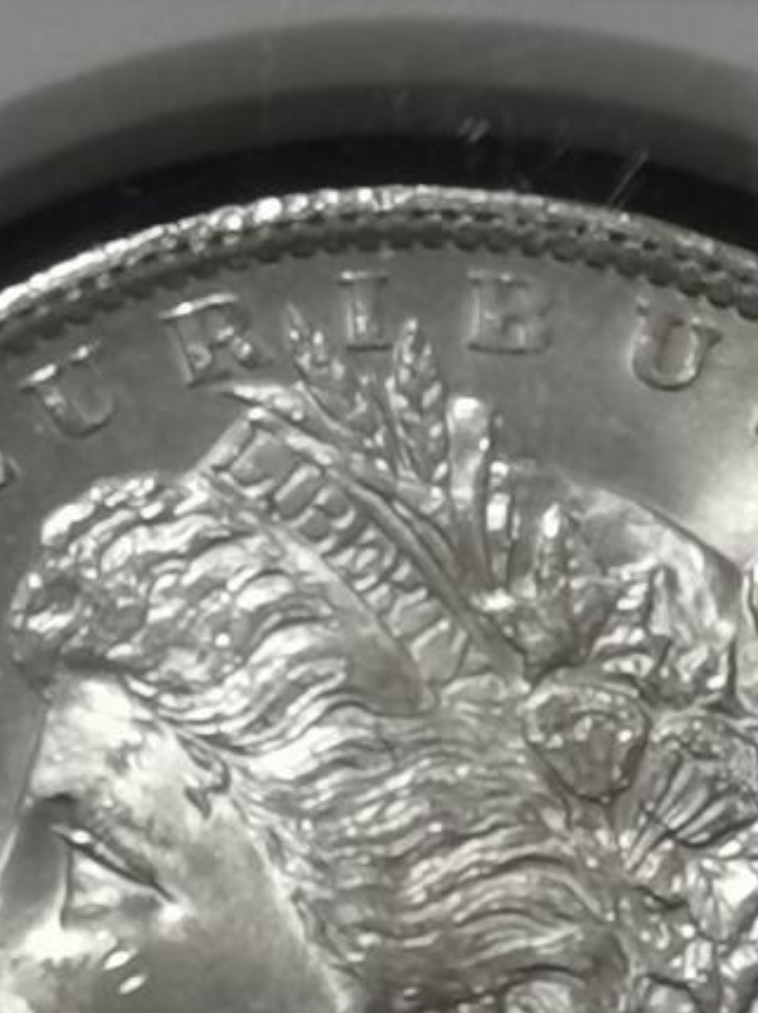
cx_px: 392
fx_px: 9825
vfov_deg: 5.9
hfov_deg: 4.4
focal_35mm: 336
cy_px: 401
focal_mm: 5.58
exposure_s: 1/180
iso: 64
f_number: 1.8
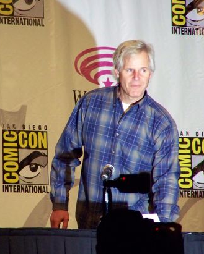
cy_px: 127
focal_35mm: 497
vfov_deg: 3.9
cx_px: 63
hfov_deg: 3.1
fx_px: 3749
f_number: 3.7
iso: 400
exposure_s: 1/400
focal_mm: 63
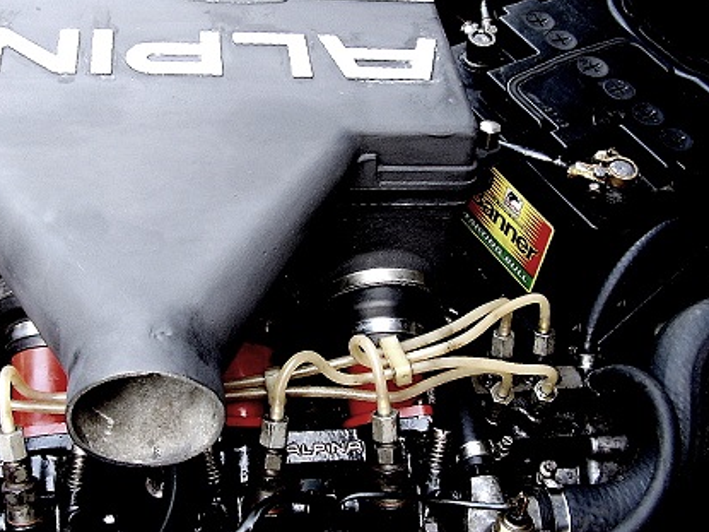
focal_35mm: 37
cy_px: 243
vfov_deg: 38.6
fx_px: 758
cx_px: 282
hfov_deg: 49.8
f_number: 2.9
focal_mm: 5.8
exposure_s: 1/32
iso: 100
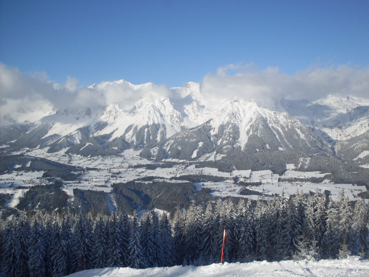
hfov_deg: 49.0
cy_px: 138
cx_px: 184
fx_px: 405
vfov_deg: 37.7
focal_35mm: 38
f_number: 8.4
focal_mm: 6.3
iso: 80
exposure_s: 1/500
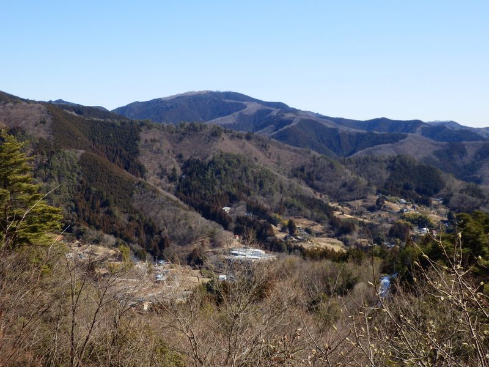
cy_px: 184
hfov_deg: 37.5
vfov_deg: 28.6
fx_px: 720
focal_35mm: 51
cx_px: 244
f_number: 4.4
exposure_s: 1/400
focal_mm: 9.1
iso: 80
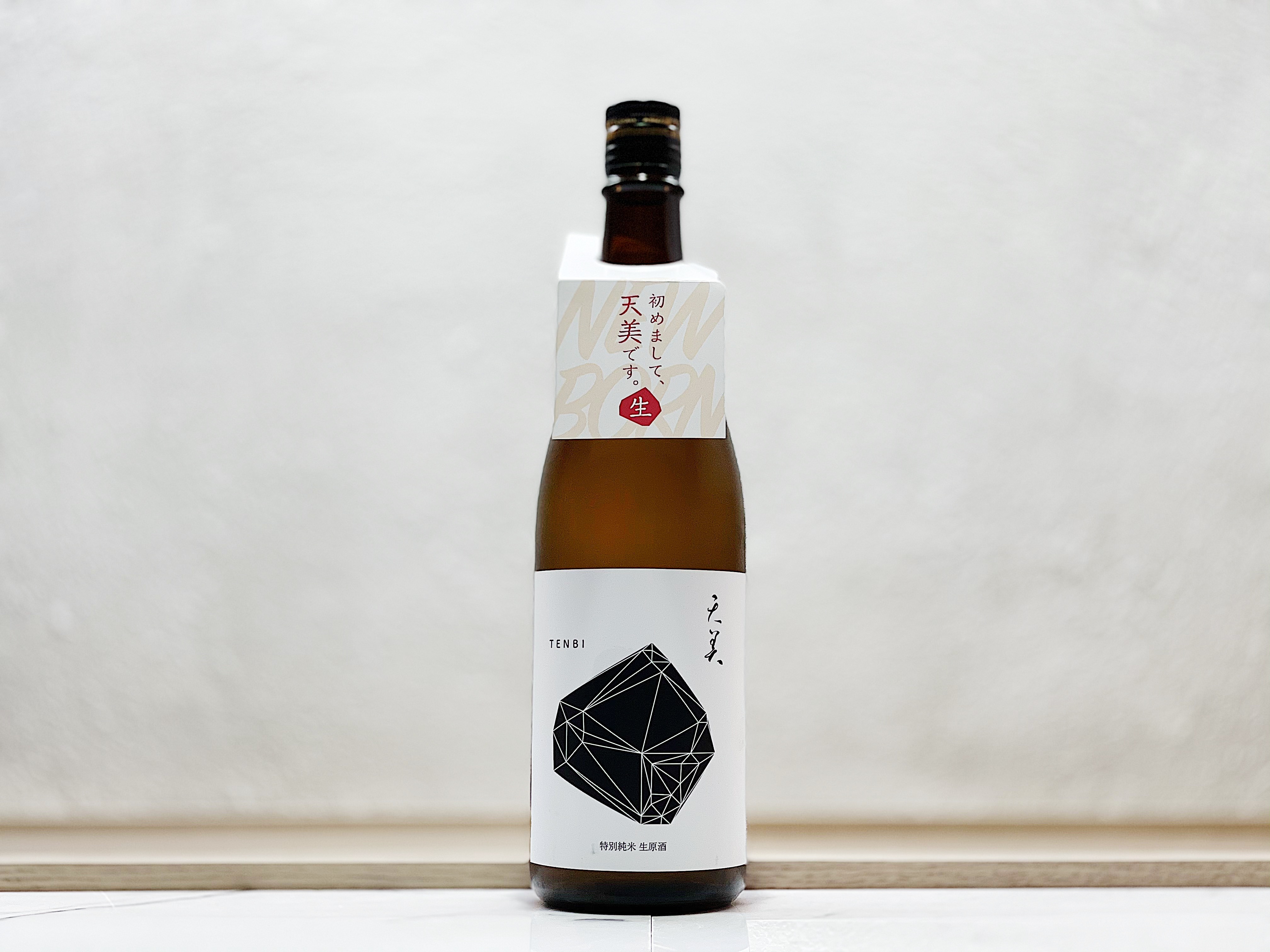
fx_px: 1908
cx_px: 635
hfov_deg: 36.8
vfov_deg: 28.0
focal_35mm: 52
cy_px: 476
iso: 100
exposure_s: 1/100
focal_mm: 6
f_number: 2
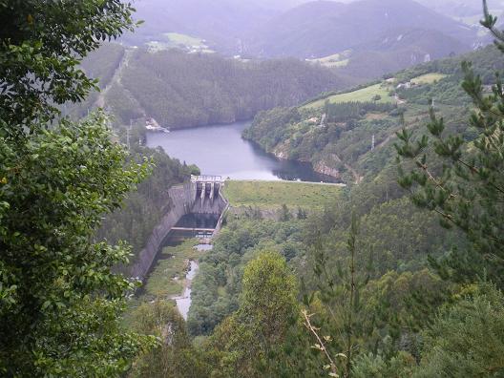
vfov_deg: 29.1
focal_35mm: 50
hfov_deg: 38.2
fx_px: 728
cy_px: 189
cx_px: 252
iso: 64
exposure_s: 1/50
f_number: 3.7
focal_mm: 8.4
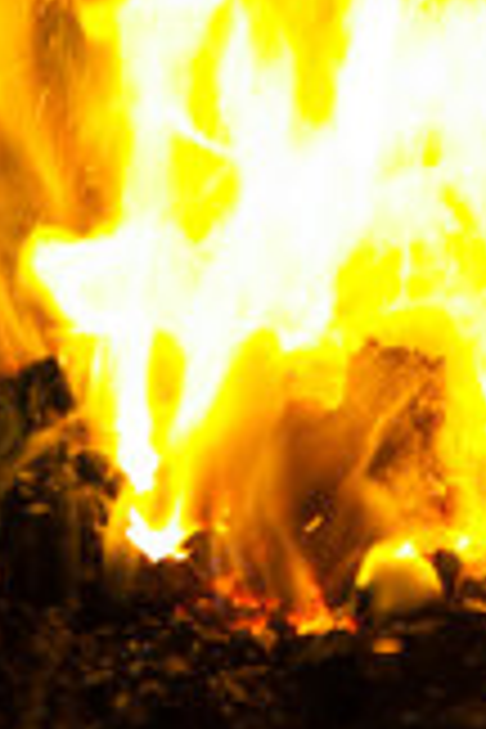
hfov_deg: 3.7
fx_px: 7613
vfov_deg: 5.5
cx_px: 378
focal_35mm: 376
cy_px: 86
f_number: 2.8
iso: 100
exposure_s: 1/100
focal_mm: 80
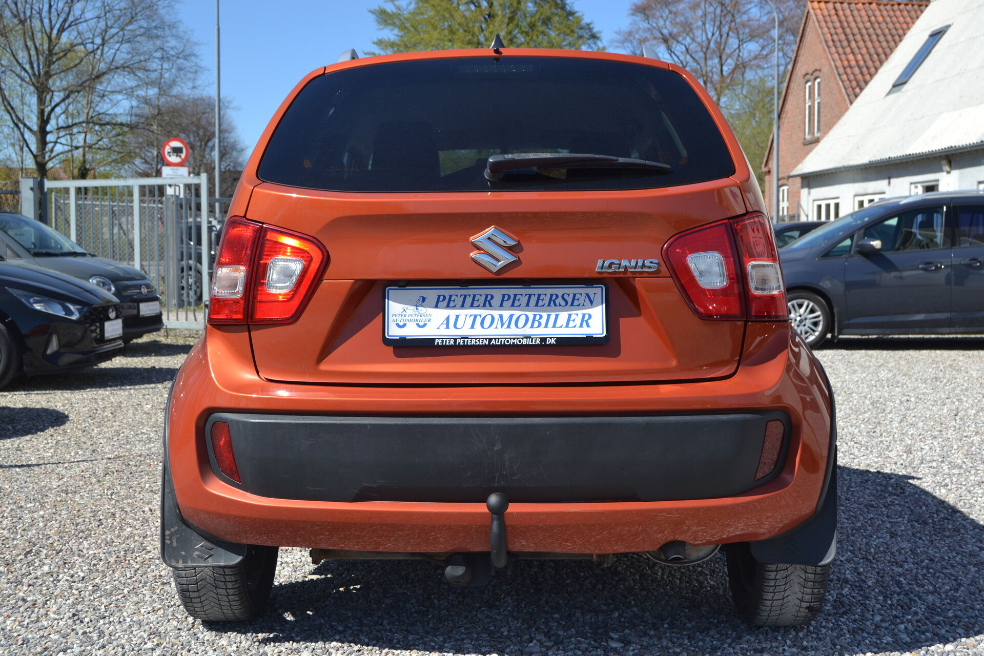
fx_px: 1230
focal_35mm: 45
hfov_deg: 43.6
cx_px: 492
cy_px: 328
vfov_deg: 29.9
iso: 100
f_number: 8
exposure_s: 1/250
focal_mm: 30
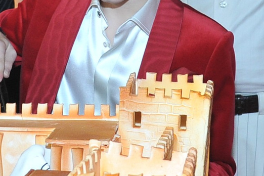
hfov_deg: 14.0
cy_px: -9
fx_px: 1078
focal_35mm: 147
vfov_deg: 9.3
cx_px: 134
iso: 1600
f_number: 6.3
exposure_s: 1/160
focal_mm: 30
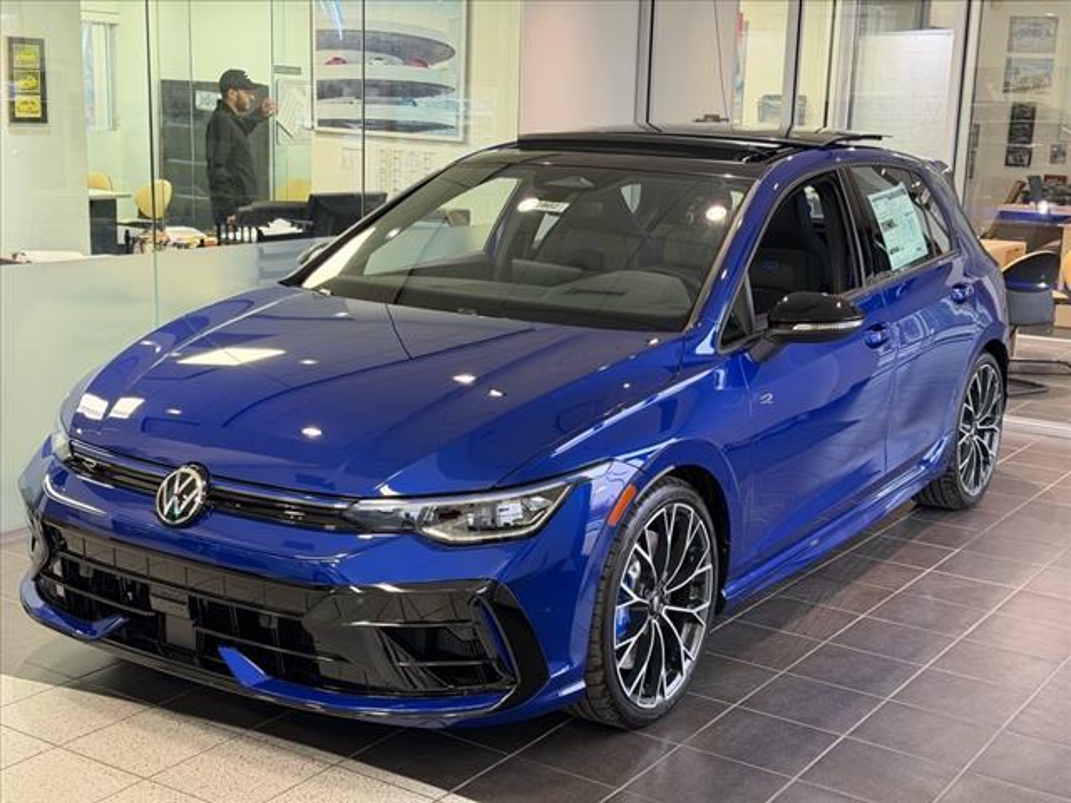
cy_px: 402
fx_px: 1485
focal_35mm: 48
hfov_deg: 39.7
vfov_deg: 30.3
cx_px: 536
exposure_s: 1/40
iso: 200
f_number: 1.78
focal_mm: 6.76
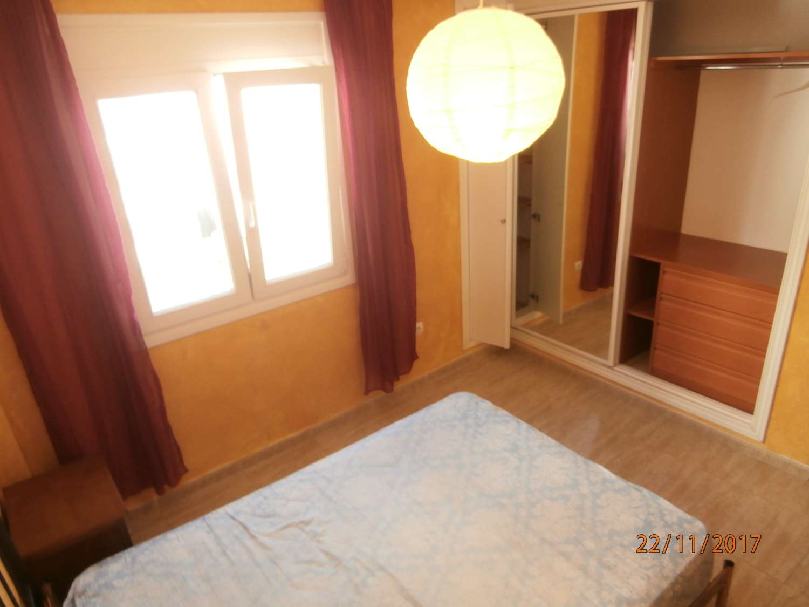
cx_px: 404
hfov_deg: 71.6
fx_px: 561
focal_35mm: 24
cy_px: 304
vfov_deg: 56.8
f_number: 3
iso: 125
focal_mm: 4.2
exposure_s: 1/30
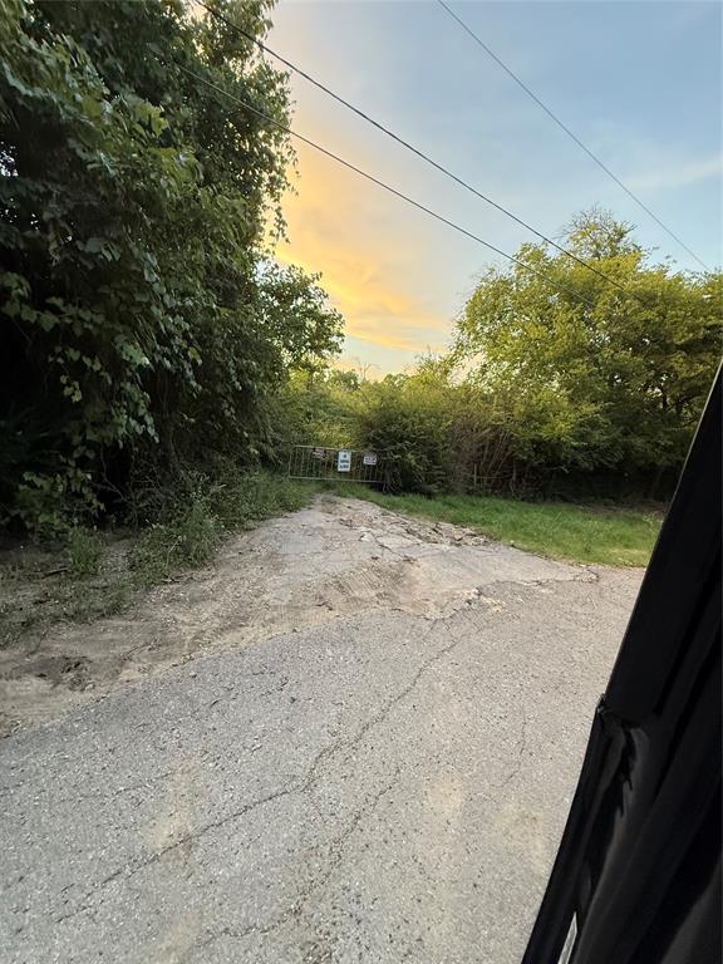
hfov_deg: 85.7
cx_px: 362
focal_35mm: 14
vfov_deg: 102.1
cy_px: 482
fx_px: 390
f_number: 2.2
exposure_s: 1/64
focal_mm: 2.22
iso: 320
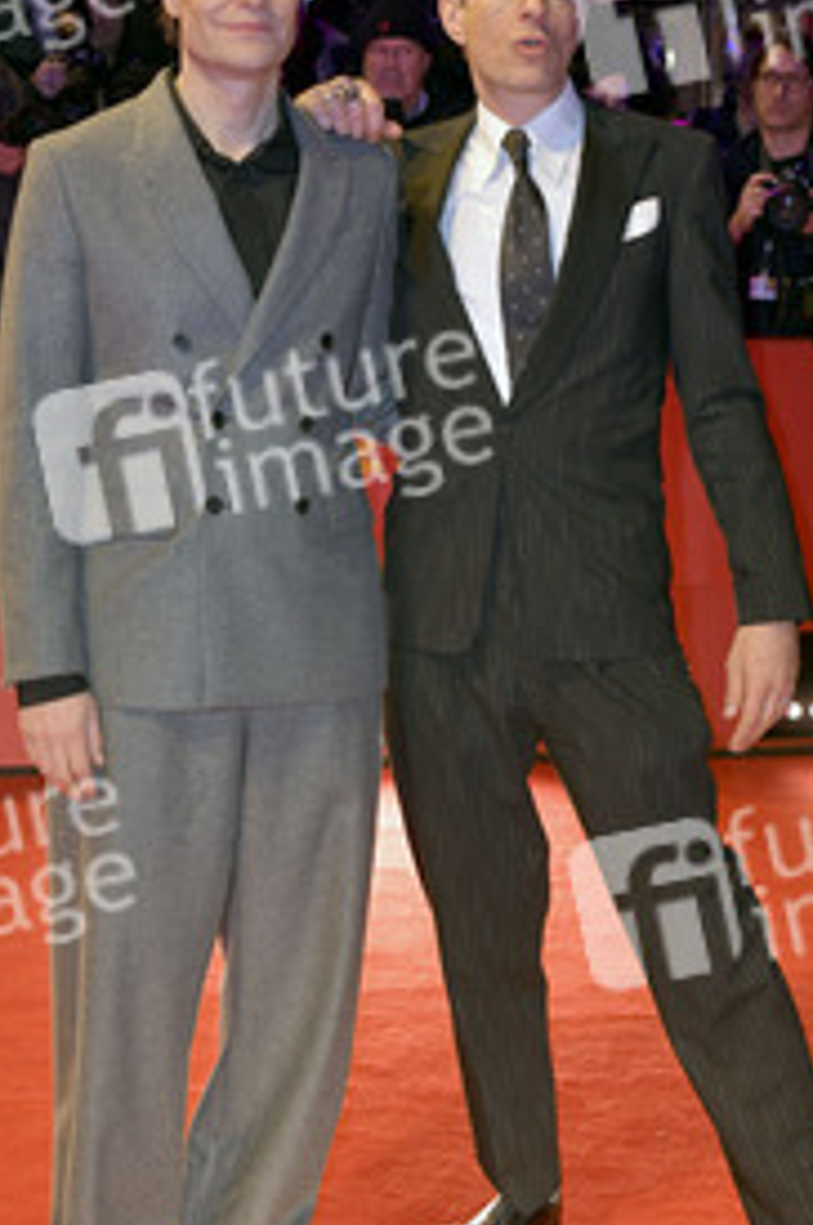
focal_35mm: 70
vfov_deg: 28.9
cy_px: 662
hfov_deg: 19.4
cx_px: 393
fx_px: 2377
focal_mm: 48
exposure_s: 1/250
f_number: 5.6
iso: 1600
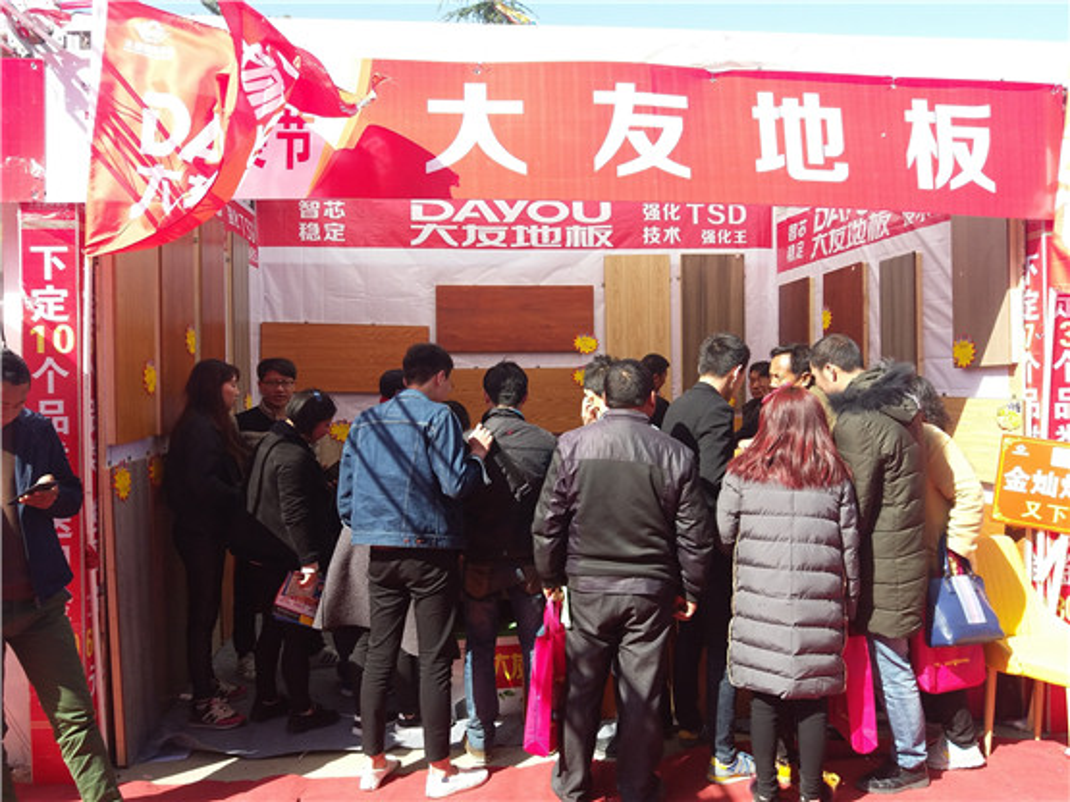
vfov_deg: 51.3
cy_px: 401
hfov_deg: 65.3
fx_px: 834
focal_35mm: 27
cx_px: 535
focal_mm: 3.7
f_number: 1.9
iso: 40
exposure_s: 1/397
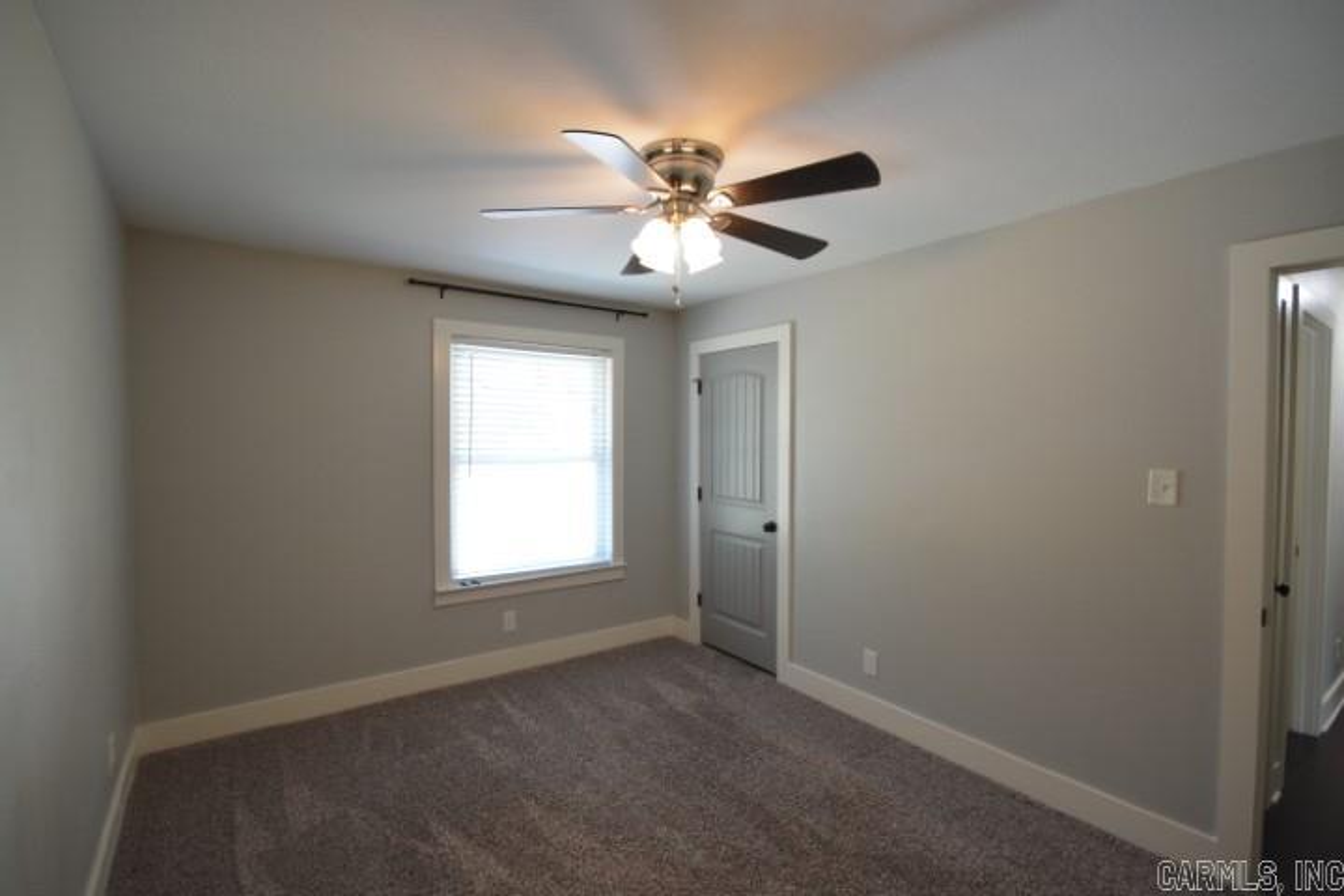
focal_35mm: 16
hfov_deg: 95.0
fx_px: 616
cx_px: 672
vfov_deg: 72.1
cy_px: 448
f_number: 8
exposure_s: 1/15
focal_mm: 11
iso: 720
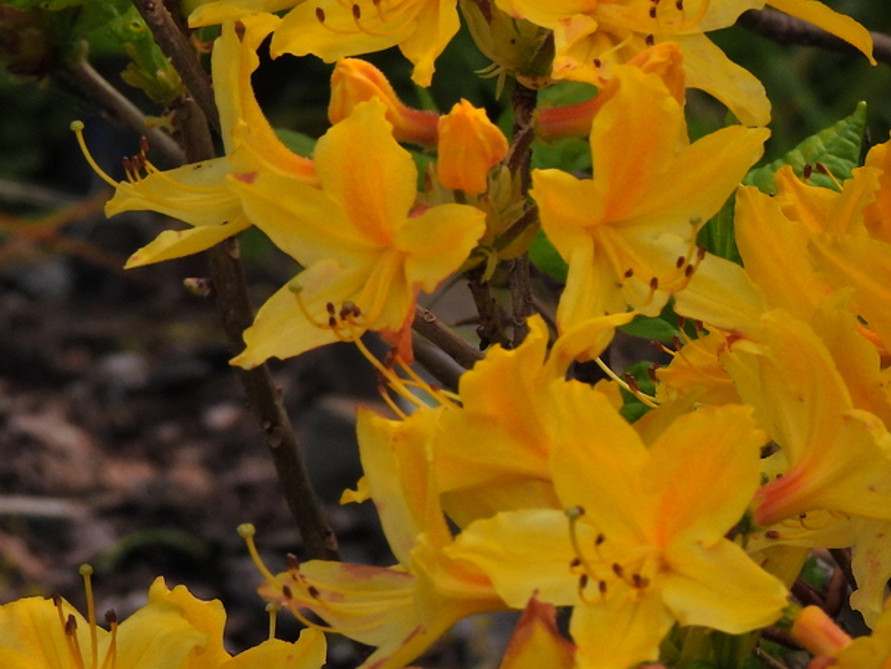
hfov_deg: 3.6
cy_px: 225
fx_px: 14137
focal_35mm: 549
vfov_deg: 2.7
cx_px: 853
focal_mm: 46.4
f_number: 4.5
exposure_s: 1/800
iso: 100
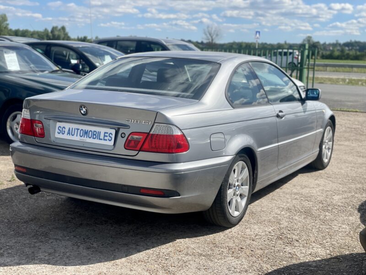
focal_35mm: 52
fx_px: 550
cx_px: 183
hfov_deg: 36.8
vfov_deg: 28.0
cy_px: 138
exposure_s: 1/2398
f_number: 2
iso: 32
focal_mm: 6
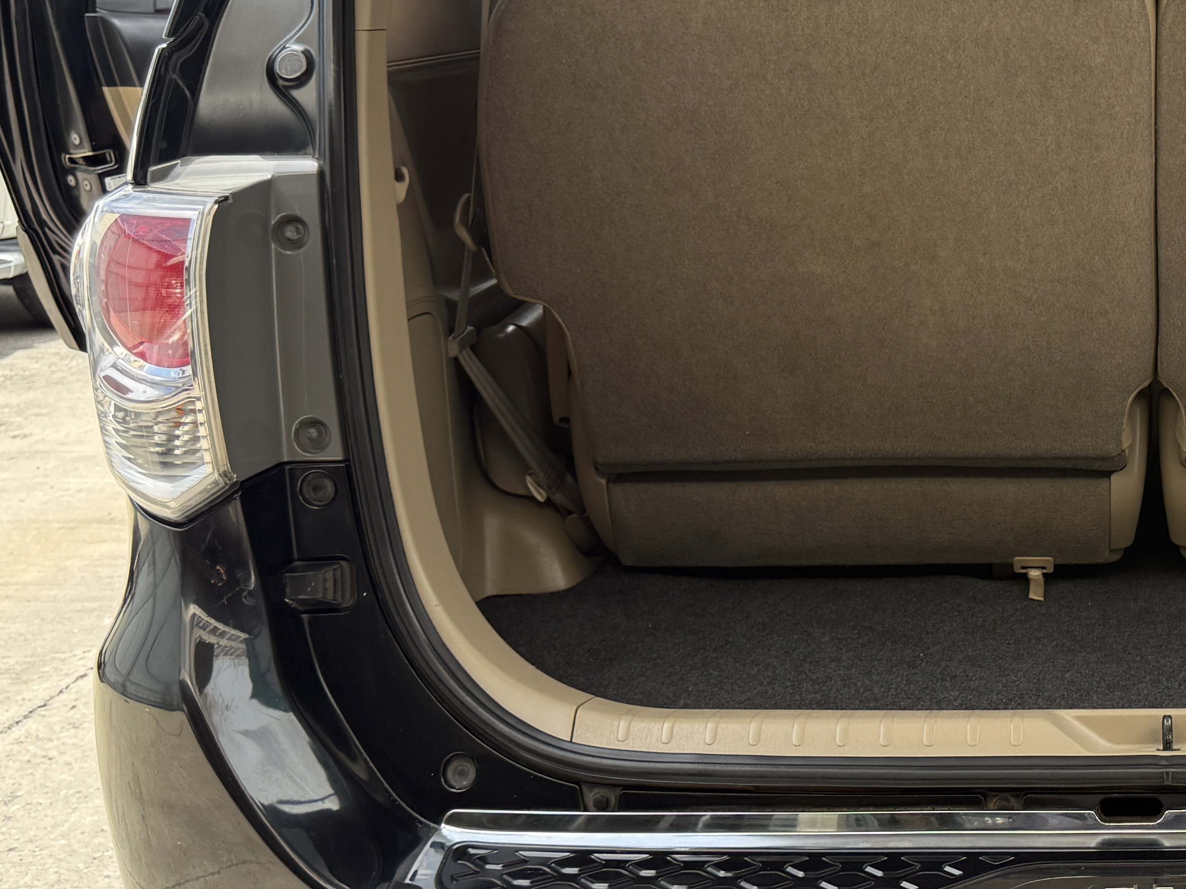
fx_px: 1953
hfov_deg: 31.5
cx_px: 1161
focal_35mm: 57
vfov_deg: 25.6
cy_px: 398
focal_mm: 6.76
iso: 100
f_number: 1.78
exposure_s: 1/831
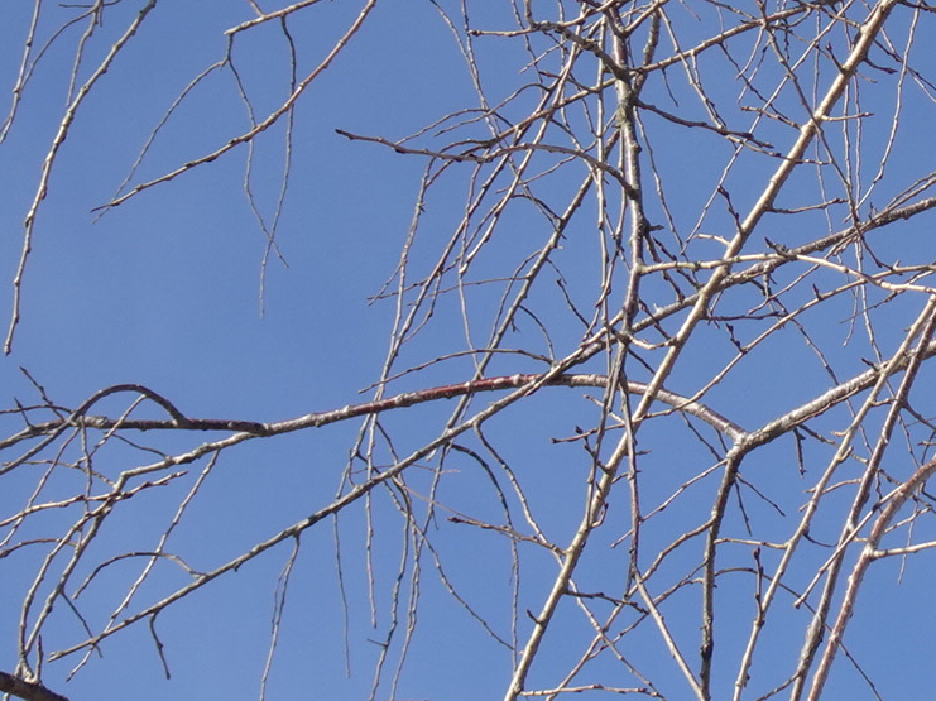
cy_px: 29
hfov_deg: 16.0
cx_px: 1077
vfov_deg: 12.3
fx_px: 3216
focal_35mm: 119
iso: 80
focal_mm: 5.74
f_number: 4
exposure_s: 1/640
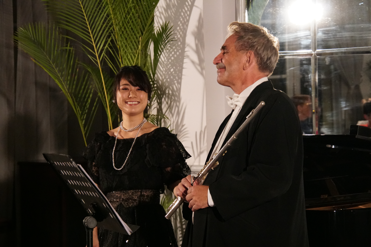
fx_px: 1376
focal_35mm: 134
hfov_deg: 15.4
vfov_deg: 10.3
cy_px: 124
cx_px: 186
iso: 6400
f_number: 5.6
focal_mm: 89
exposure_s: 1/160
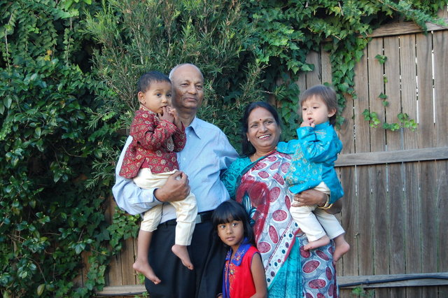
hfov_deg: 31.9
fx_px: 784
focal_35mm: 63
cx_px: 224
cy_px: 149
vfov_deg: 21.5
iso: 400
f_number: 5.3
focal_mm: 42
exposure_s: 1/80
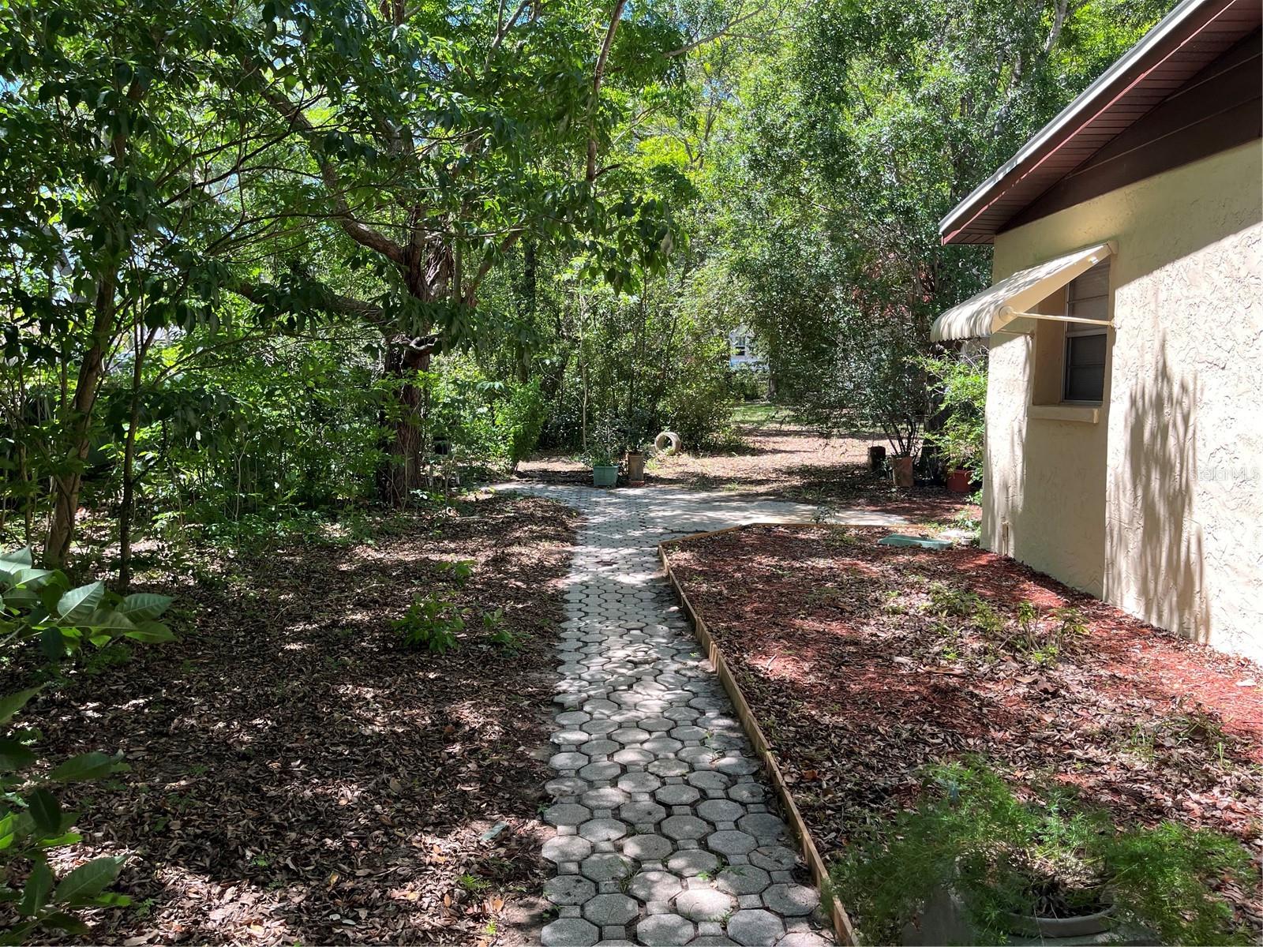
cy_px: 474
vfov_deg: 53.1
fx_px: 949
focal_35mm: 26
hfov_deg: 67.3
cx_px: 632
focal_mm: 5.1
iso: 50
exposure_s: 1/336
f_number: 1.6
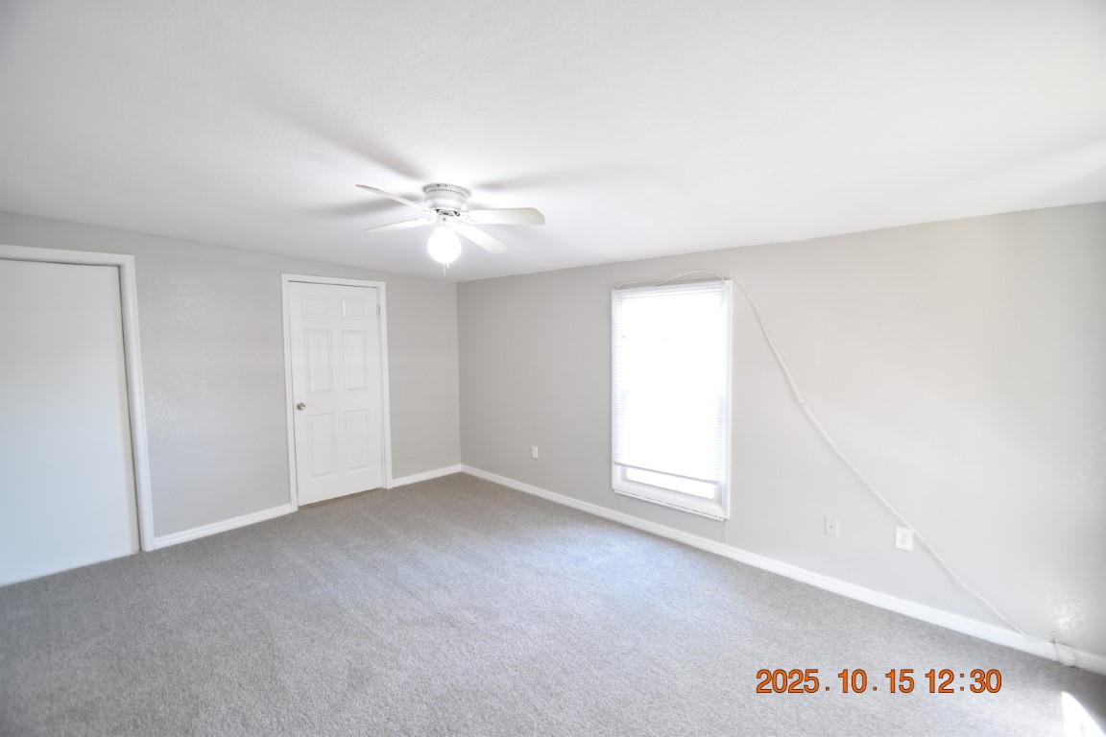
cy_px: 368
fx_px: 461
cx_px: 553
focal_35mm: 15
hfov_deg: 100.4
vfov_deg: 77.3
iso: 800
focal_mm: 10
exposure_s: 1/30
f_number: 3.5
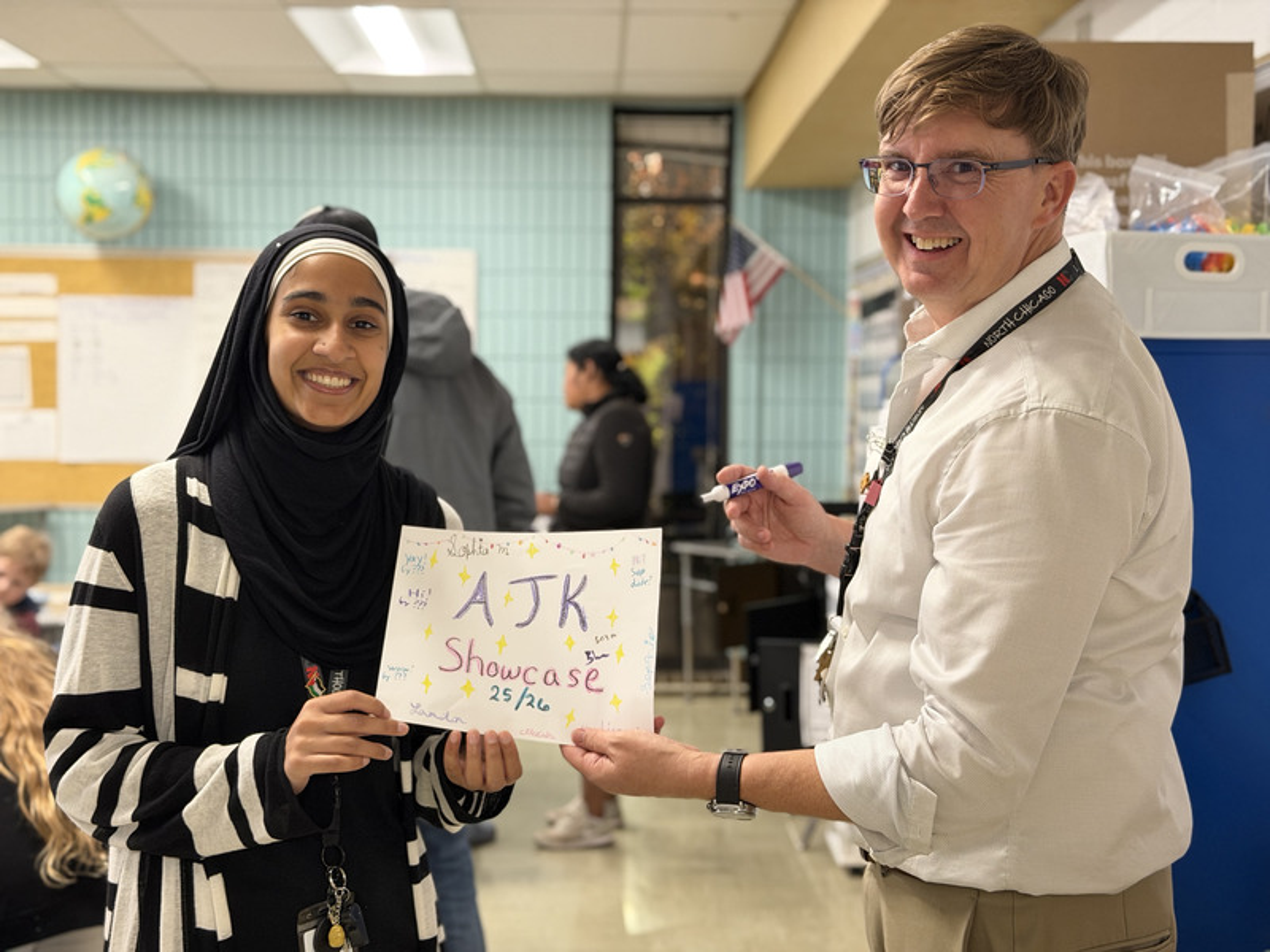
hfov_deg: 39.7
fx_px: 1761
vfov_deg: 30.3
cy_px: 476
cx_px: 635
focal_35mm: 48
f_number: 1.78
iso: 400
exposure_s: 1/37
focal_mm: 6.76
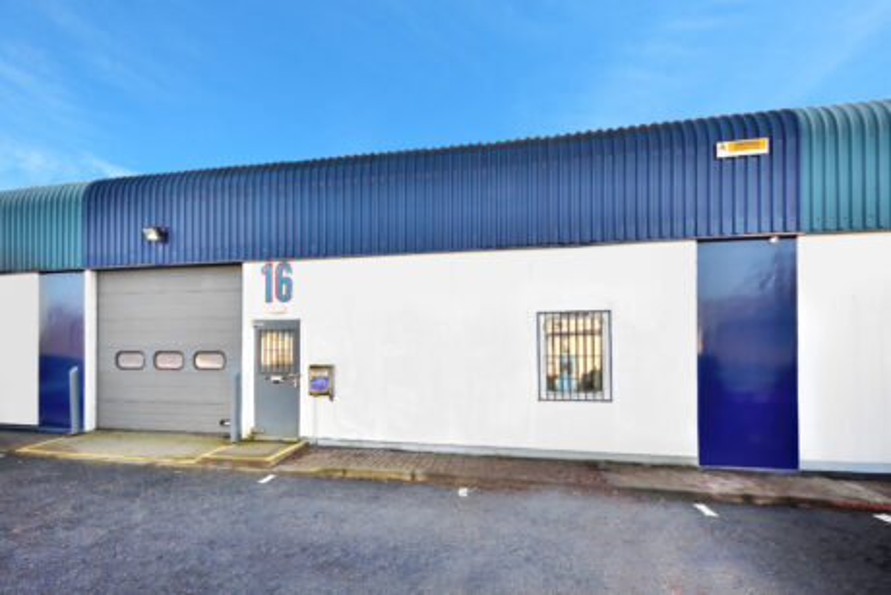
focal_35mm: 22
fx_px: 557
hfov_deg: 77.3
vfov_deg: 56.2
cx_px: 446
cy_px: 298
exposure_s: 1/80
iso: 100
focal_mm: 15
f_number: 9
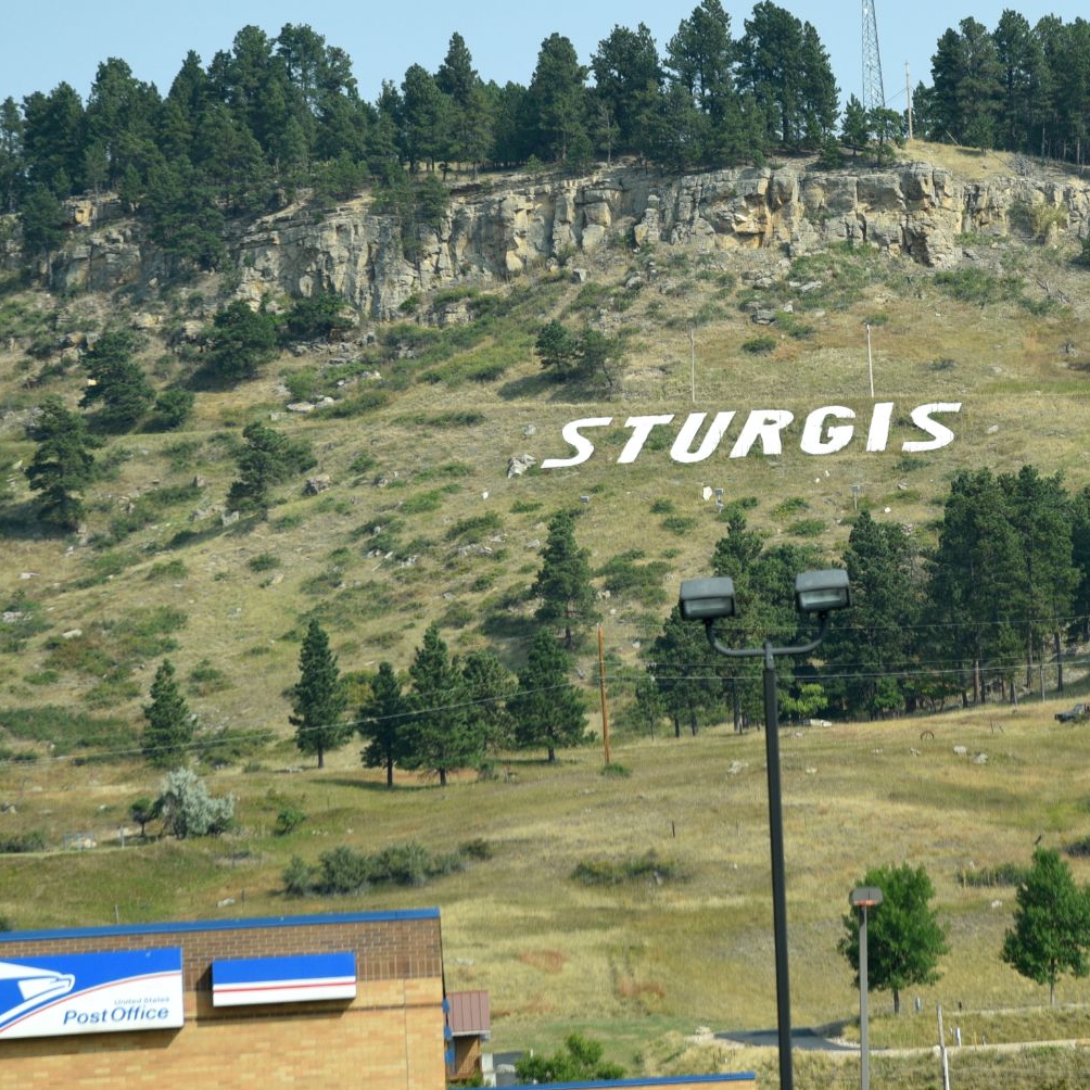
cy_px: 552
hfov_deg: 8.4
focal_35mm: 208
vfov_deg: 8.4
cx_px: 875
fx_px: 7410
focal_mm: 120
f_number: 7.1
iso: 400
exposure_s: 1/800
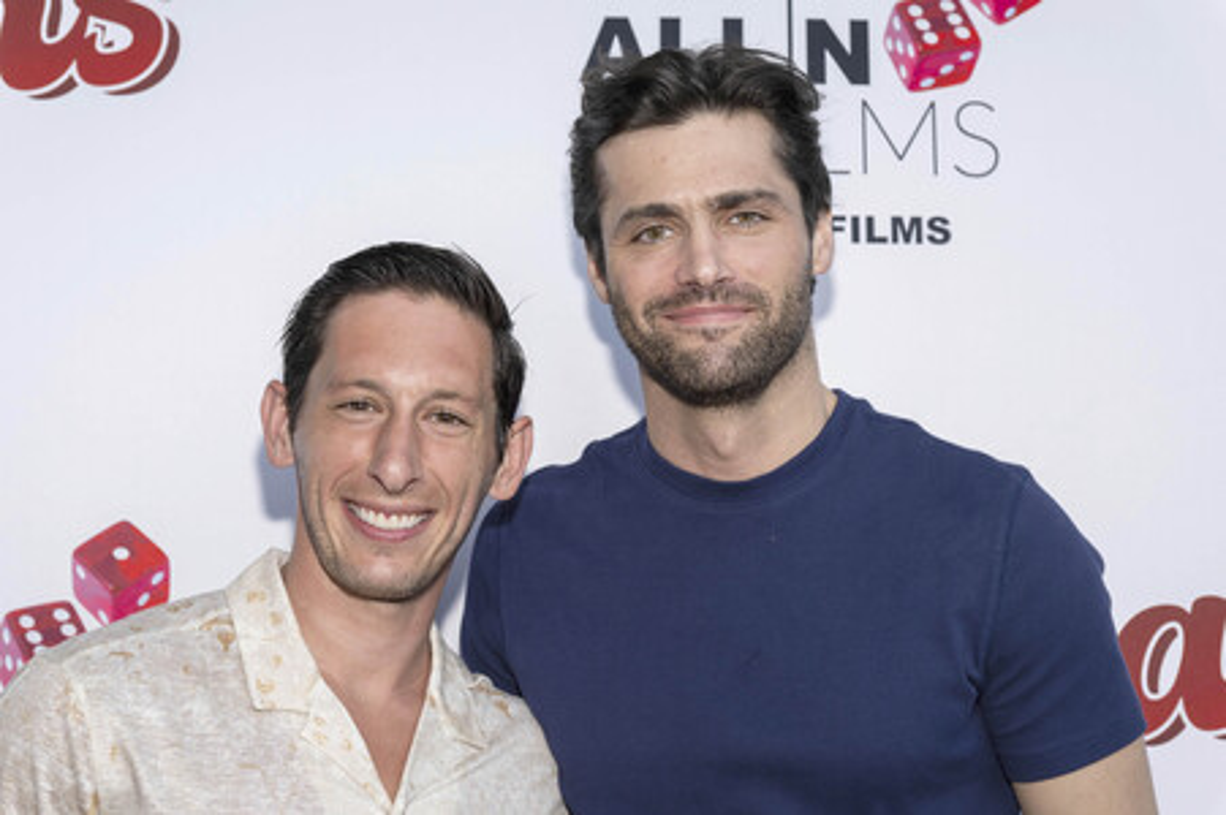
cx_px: 613
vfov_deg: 24.2
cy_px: 408
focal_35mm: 56
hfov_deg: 35.7
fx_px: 1906
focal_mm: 56
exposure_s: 1/200
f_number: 5.6
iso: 400
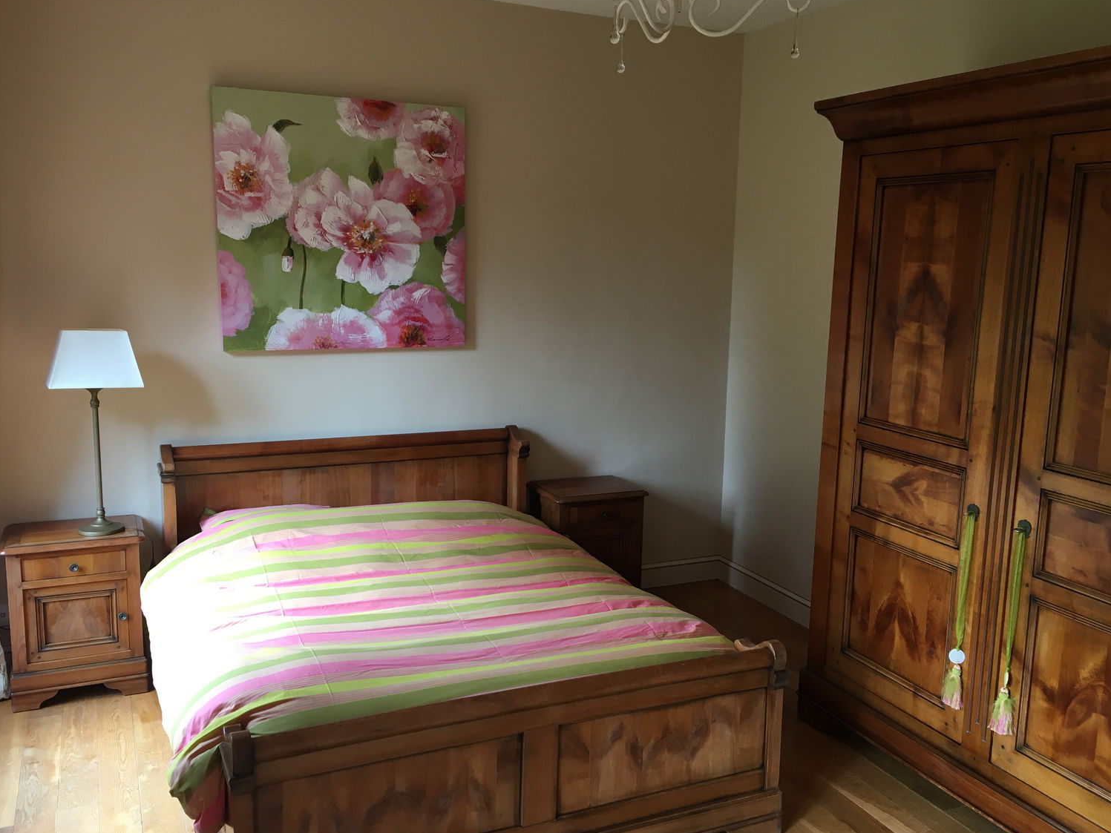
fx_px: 995
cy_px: 416
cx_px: 566
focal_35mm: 31
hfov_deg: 58.3
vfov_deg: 45.4
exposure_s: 1/33
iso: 32
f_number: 2.2
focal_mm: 4.15
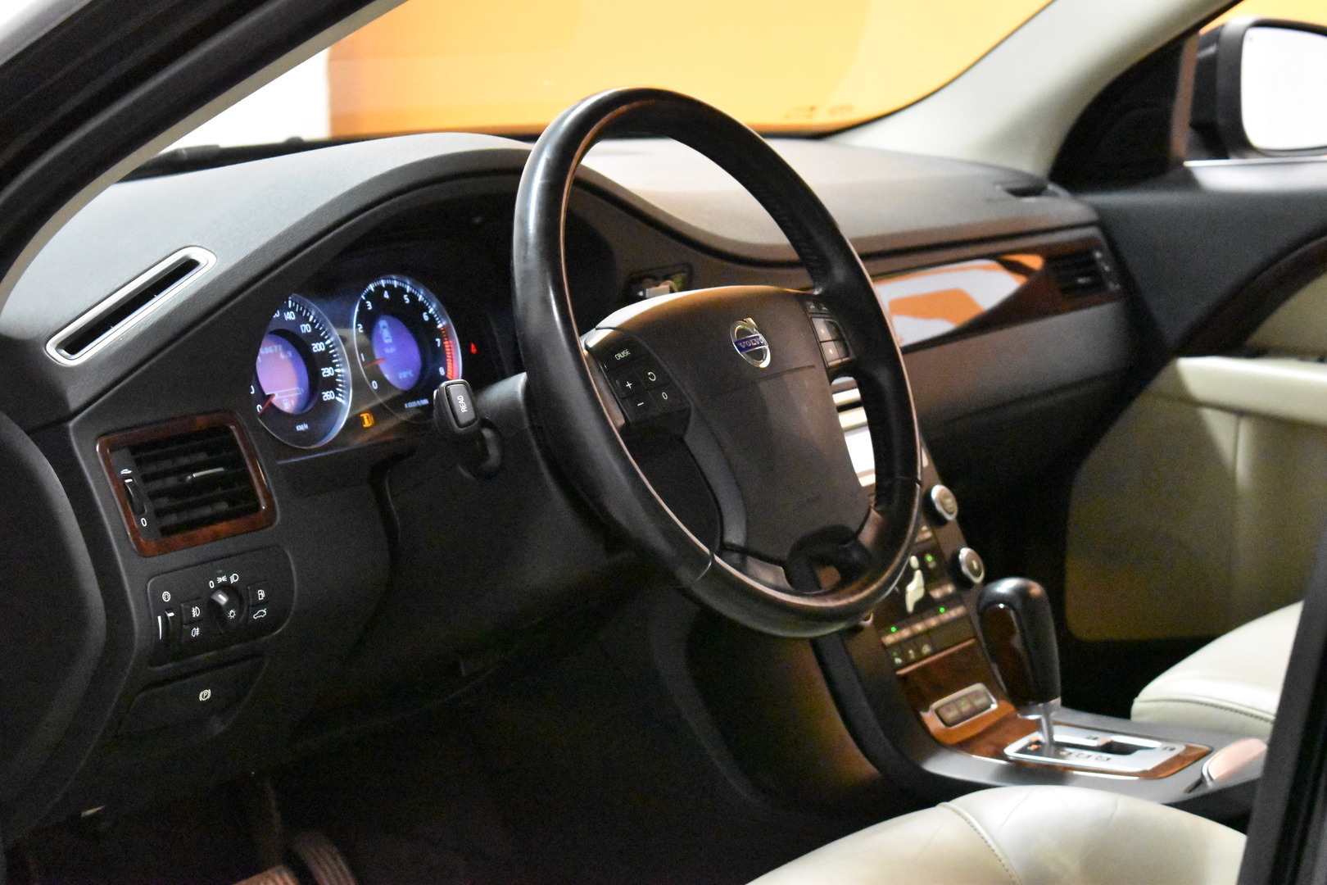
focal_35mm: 78
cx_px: 664
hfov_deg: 26.0
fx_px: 2875
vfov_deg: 17.5
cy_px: 442
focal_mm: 52
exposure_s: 1/80
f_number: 5.6
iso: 18000
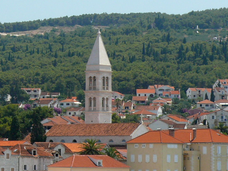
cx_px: 120
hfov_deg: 8.6
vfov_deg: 6.5
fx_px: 1515
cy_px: 112
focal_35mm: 230
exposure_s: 1/200
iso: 100
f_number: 5
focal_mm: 16.6
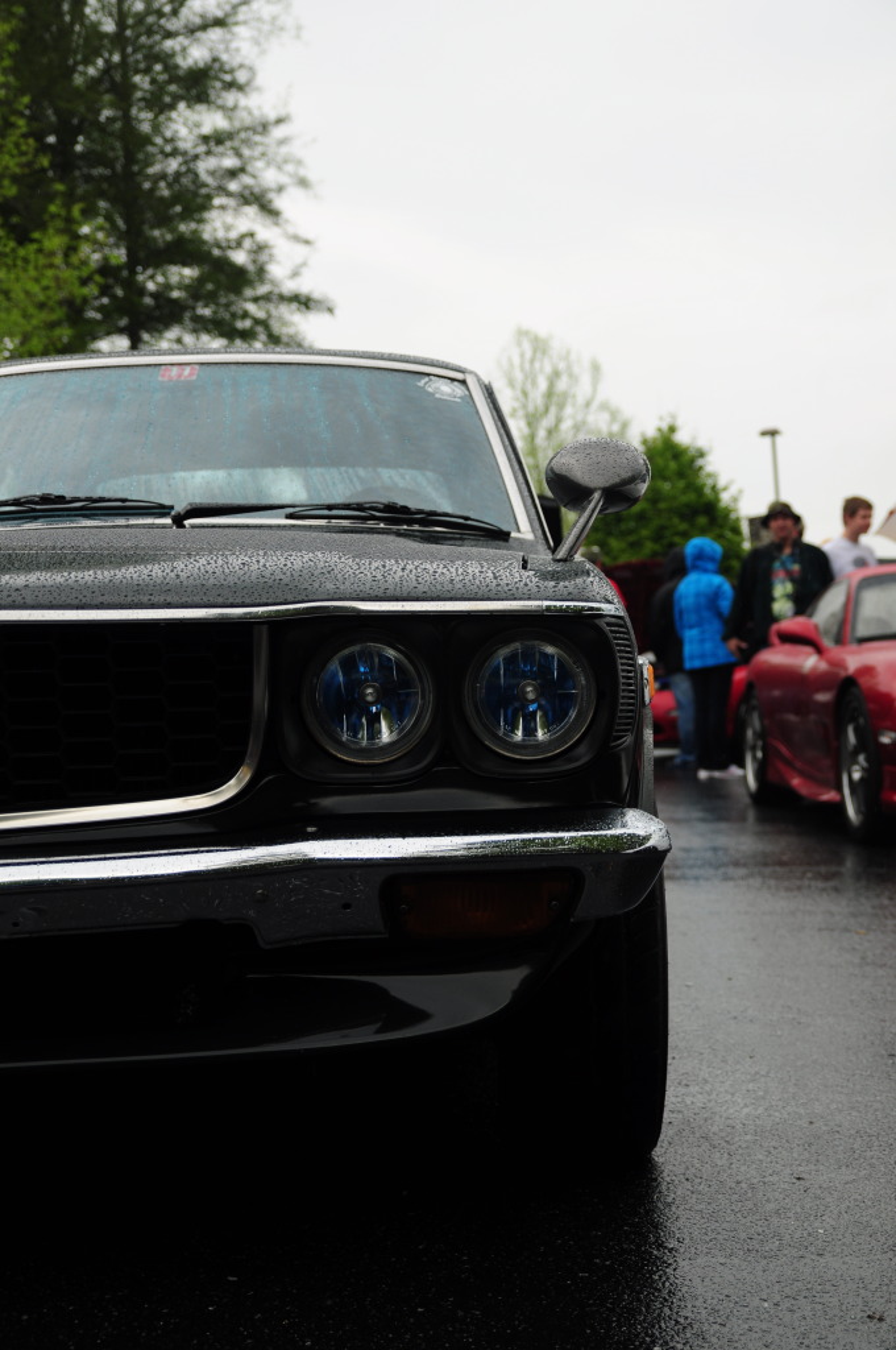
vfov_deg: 38.9
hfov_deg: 26.4
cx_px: 448
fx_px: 1909
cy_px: 675
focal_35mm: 51
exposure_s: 1/500
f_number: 3.5
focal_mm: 34
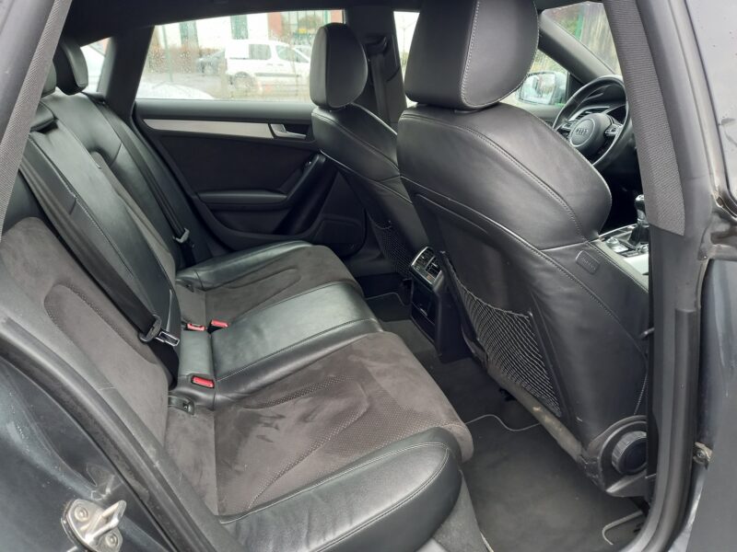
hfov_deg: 69.4
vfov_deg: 54.9
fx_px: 532
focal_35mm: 25
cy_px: 276
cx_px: 368
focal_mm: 4.6
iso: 200
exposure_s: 1/50
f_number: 2
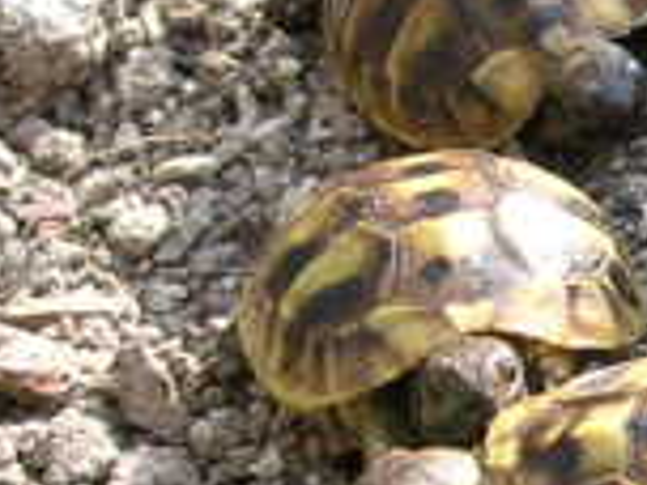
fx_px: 2991
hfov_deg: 12.0
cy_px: 391
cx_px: 834
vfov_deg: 9.3
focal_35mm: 160
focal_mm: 5.8
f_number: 2.8
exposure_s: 1/191
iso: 100
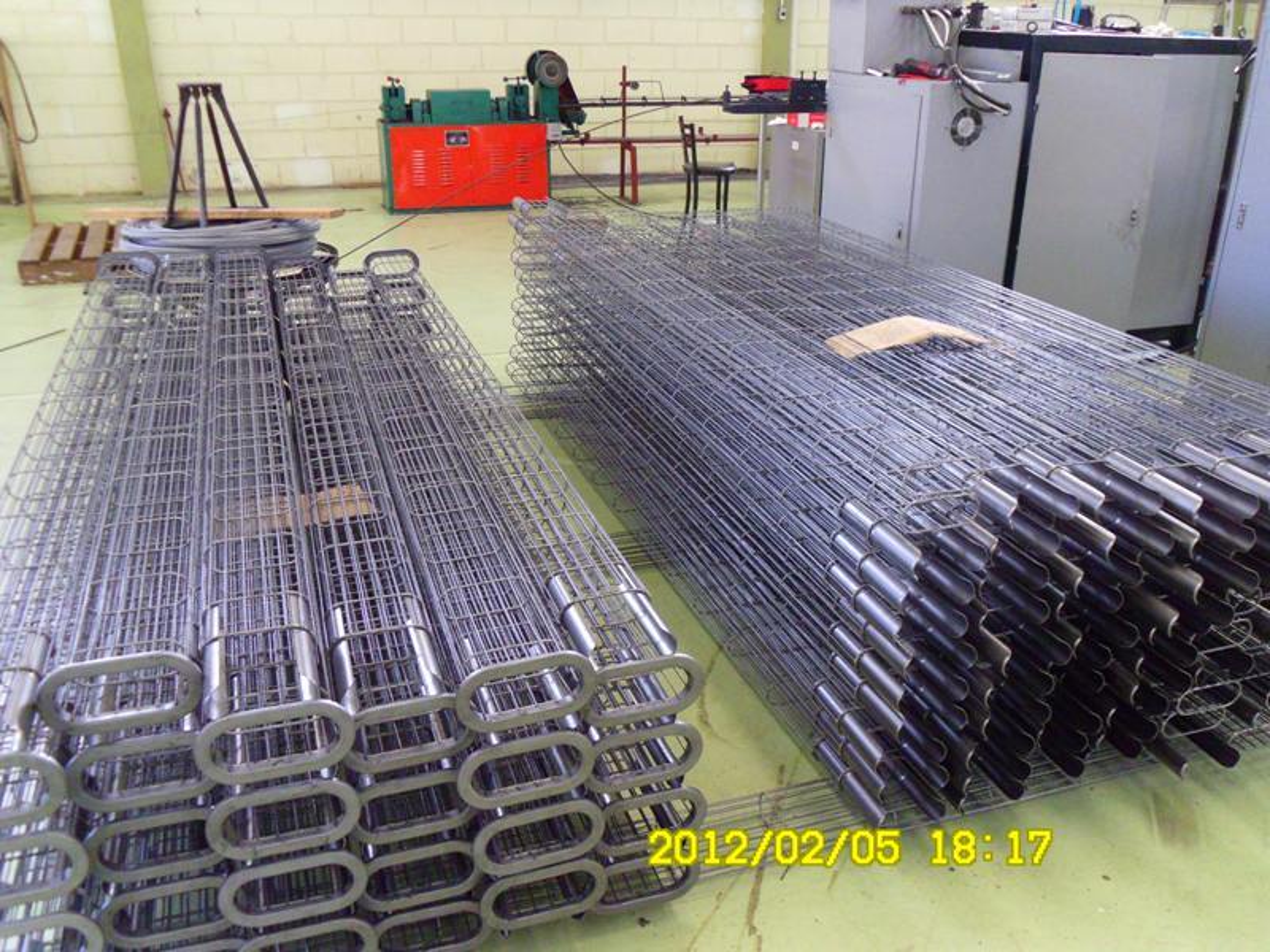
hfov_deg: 58.4
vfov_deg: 45.4
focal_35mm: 31
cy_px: 476
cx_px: 635
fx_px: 1137
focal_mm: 5.6
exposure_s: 1/76
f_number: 3.3
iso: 100
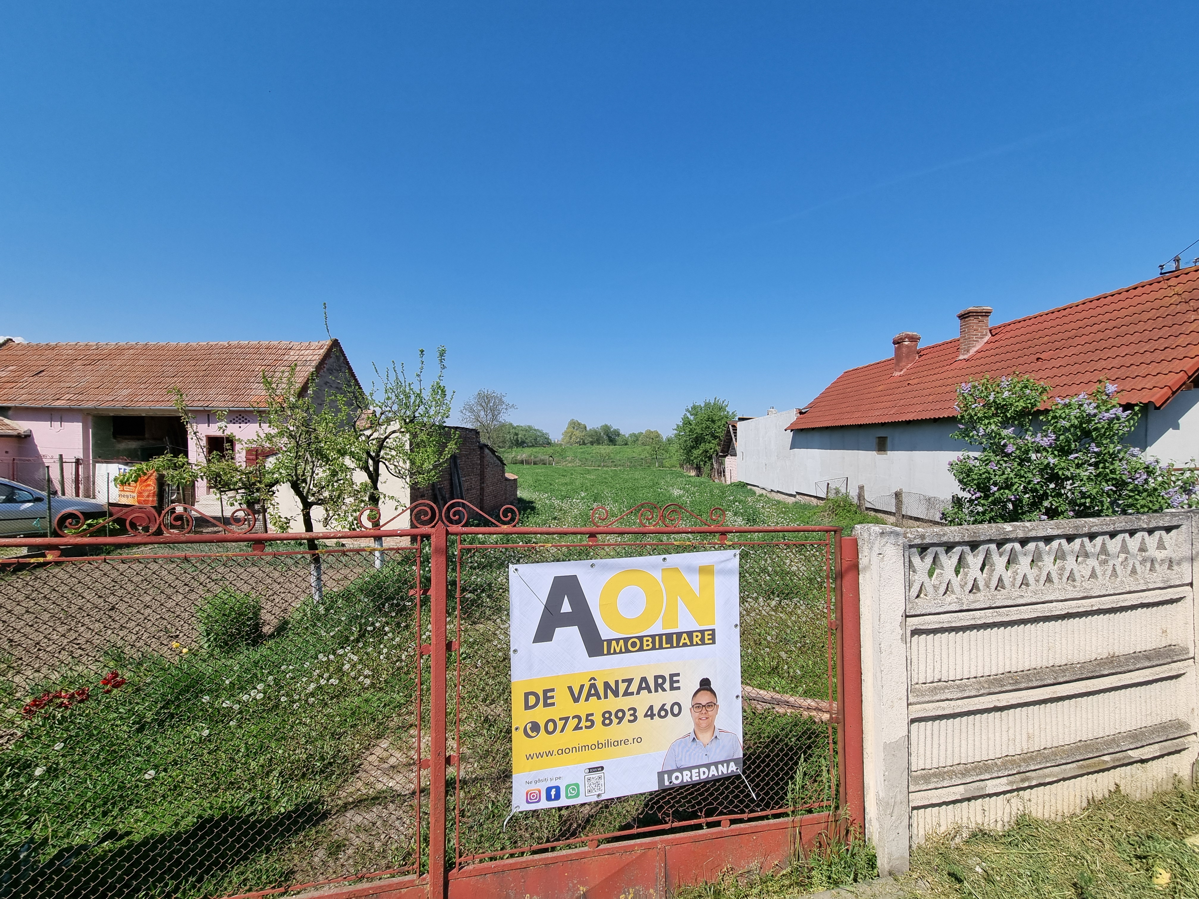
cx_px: 600
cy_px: 450
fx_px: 450
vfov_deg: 89.9
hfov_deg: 106.2
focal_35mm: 13
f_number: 2.2
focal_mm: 2.2
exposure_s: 1/2168
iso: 50
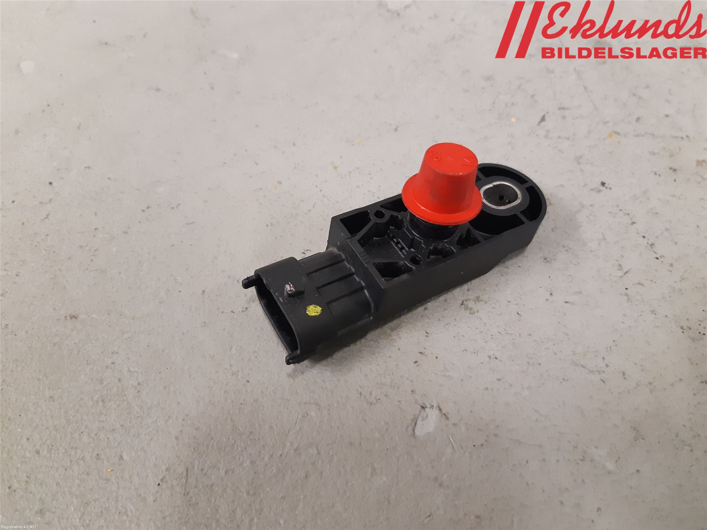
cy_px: 265
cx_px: 354
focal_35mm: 26
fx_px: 531
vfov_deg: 53.1
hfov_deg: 67.3
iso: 250
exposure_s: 1/50
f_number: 1.7
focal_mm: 3.93
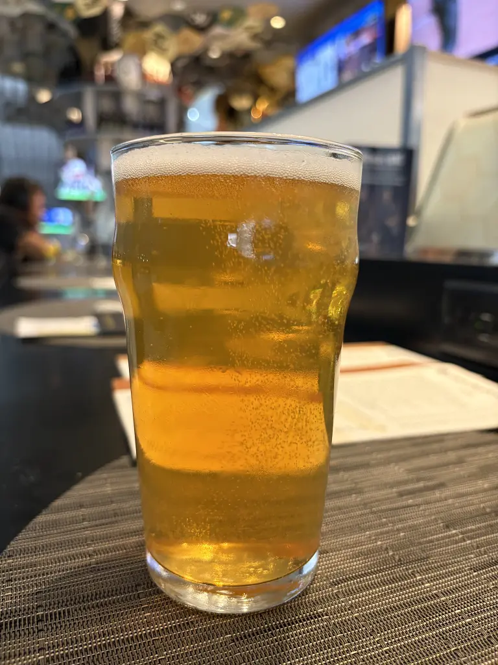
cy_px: 332
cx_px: 249
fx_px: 499
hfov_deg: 53.1
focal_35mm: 26
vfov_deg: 67.3
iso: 250
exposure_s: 1/60
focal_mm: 5.96
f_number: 1.6
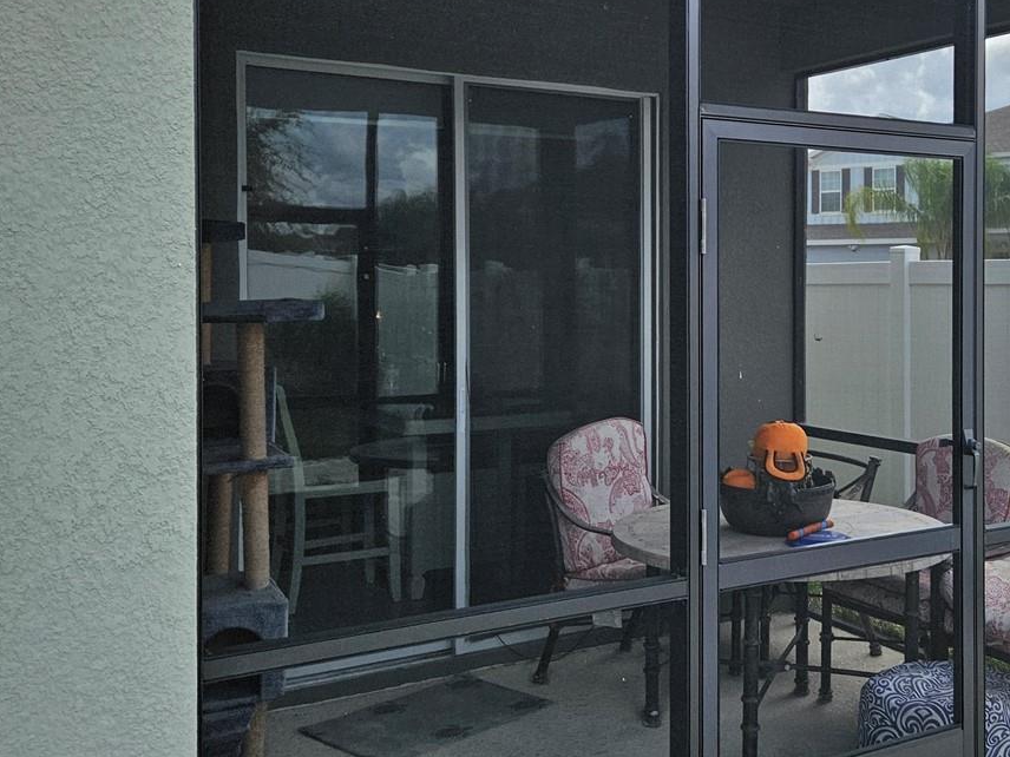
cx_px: 728
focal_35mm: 43
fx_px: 1255
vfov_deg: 33.5
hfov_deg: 42.8
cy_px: 315
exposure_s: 1/2000
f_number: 1.8
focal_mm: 5.4
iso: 64
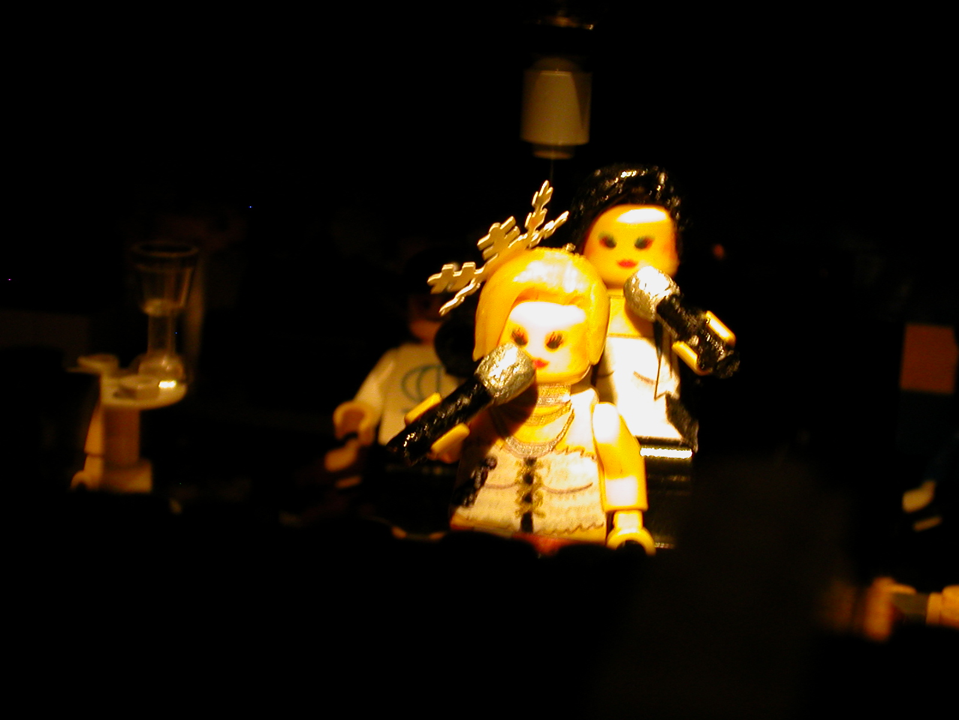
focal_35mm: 92
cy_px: 360
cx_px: 480
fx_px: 2549
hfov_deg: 21.3
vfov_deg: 16.1
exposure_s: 1/4.1
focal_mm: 14
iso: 200
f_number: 4.4
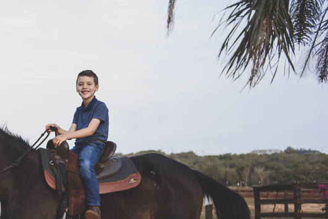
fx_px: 729
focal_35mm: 80
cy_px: 170
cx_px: -37
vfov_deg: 17.0
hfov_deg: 23.7
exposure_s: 1/250
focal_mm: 35
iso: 100
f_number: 2.8
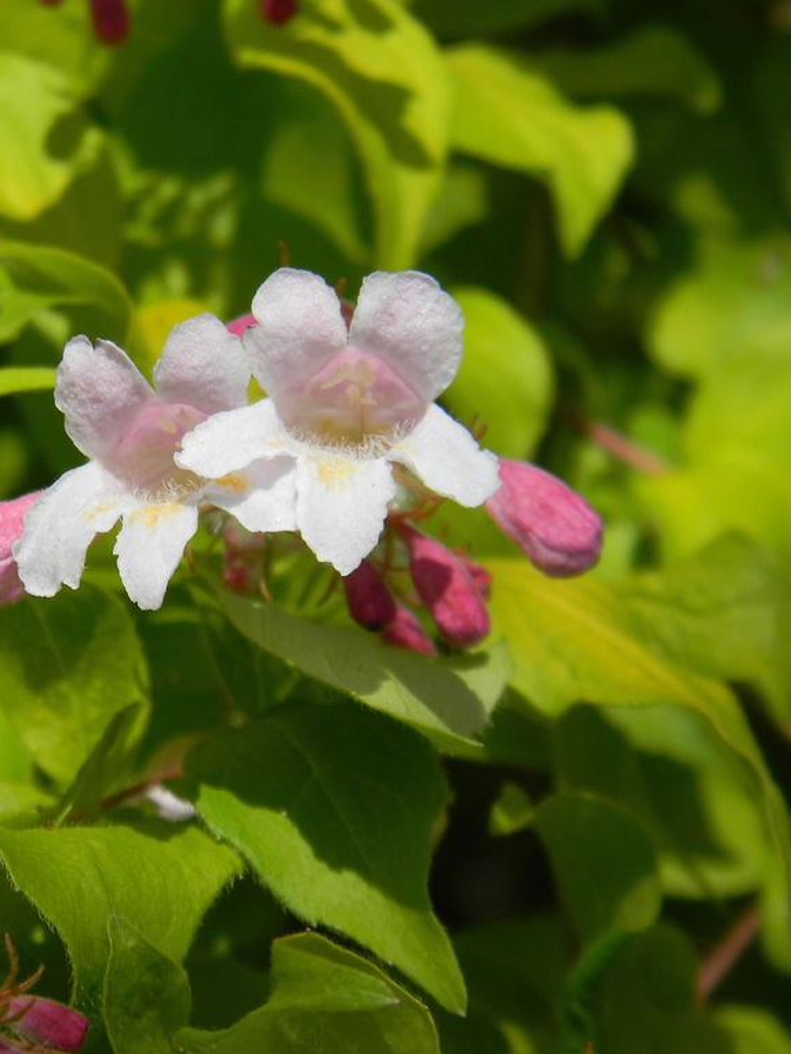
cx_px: 249
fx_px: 2528
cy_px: 528
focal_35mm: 83
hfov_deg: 17.7
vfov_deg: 23.6
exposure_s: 1/414
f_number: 4.5
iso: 80
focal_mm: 15.1
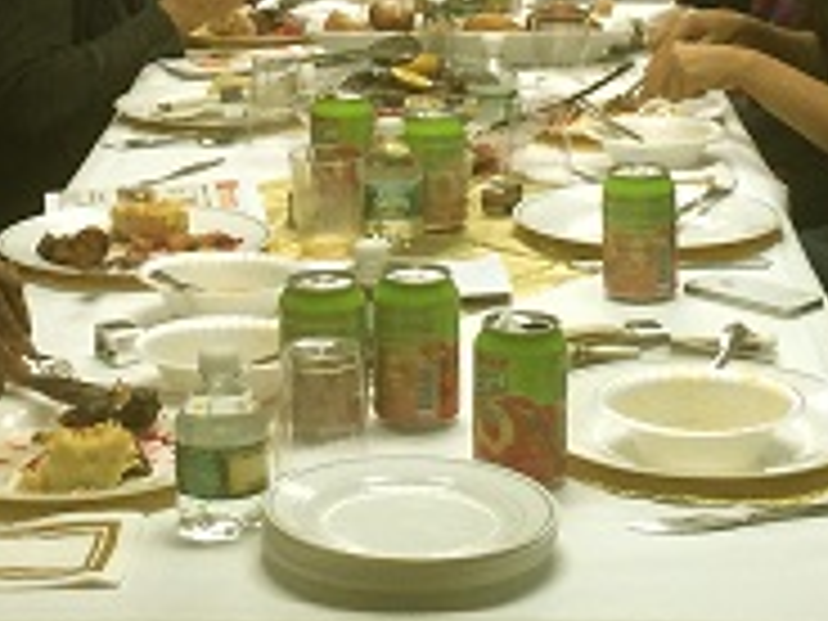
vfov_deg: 13.7
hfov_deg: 18.5
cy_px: -20
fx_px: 2535
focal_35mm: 106
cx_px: 369
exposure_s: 1/30
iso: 100
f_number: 2.2
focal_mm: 4.12
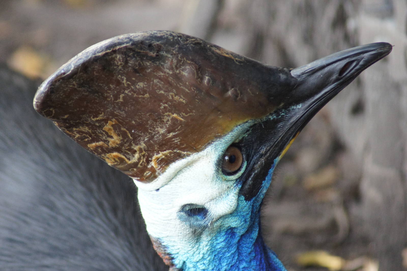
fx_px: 5085
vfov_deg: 3.1
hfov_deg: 4.6
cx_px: 204
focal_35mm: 450
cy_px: 136
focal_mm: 300
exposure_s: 1/80
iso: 1600
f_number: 5.6
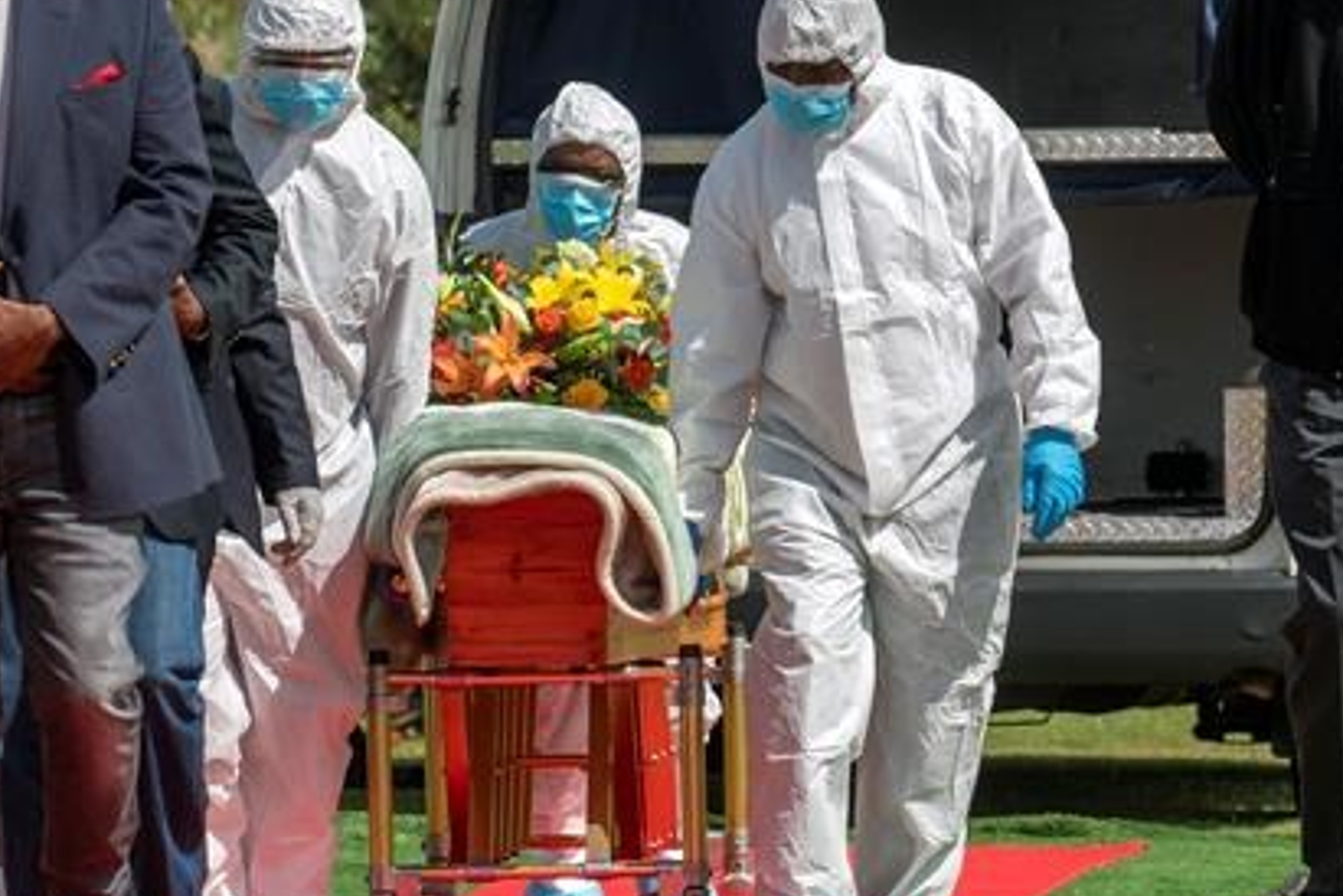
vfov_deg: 2.9
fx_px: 17719
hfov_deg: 4.3
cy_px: 396
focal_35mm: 475
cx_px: 647
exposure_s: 1/1600
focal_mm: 200
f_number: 8
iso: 400
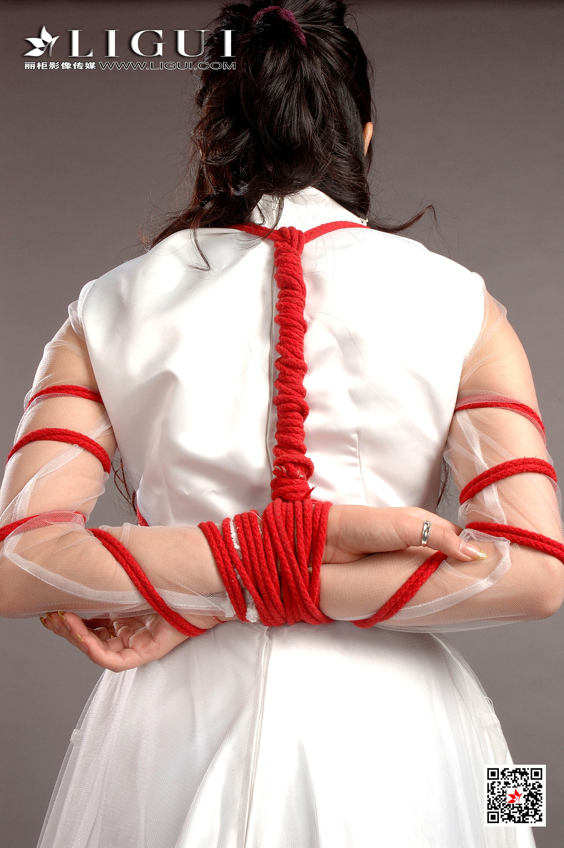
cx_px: 282
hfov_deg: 28.9
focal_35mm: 46
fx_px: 1095
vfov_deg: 42.4
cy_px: 424
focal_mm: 31
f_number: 16
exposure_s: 1/100
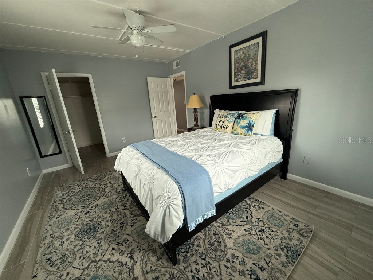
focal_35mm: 14
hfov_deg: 102.1
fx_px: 151
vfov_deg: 85.7
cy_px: 140
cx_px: 186
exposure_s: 1/120
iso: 250
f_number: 2.2
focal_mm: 2.22
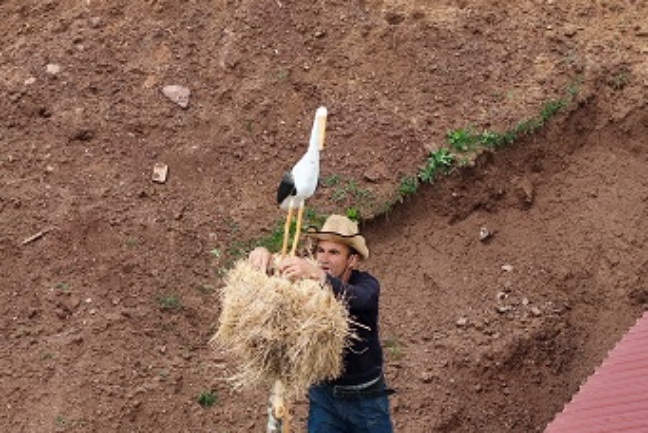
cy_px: 416
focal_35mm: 128
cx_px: 260
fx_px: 2306
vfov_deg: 10.7
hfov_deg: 16.0
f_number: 2.8
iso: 100
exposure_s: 1/640
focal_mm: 19.35
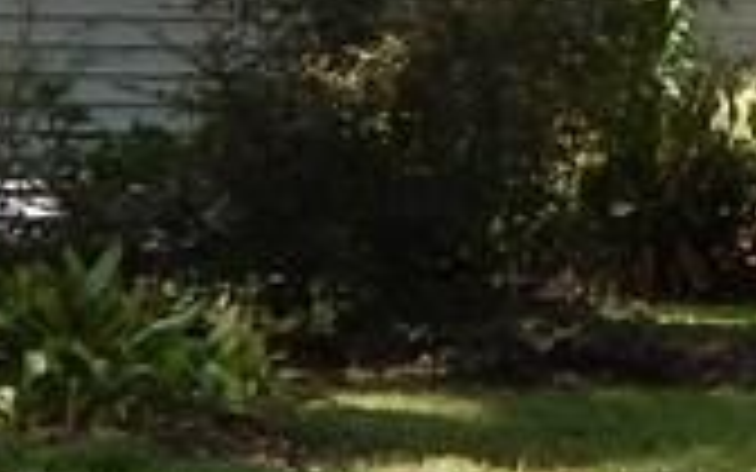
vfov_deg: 3.7
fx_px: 7314
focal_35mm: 355
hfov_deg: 5.9
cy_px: -108
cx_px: 878
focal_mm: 9.7
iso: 125
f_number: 3.8
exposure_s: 1/400
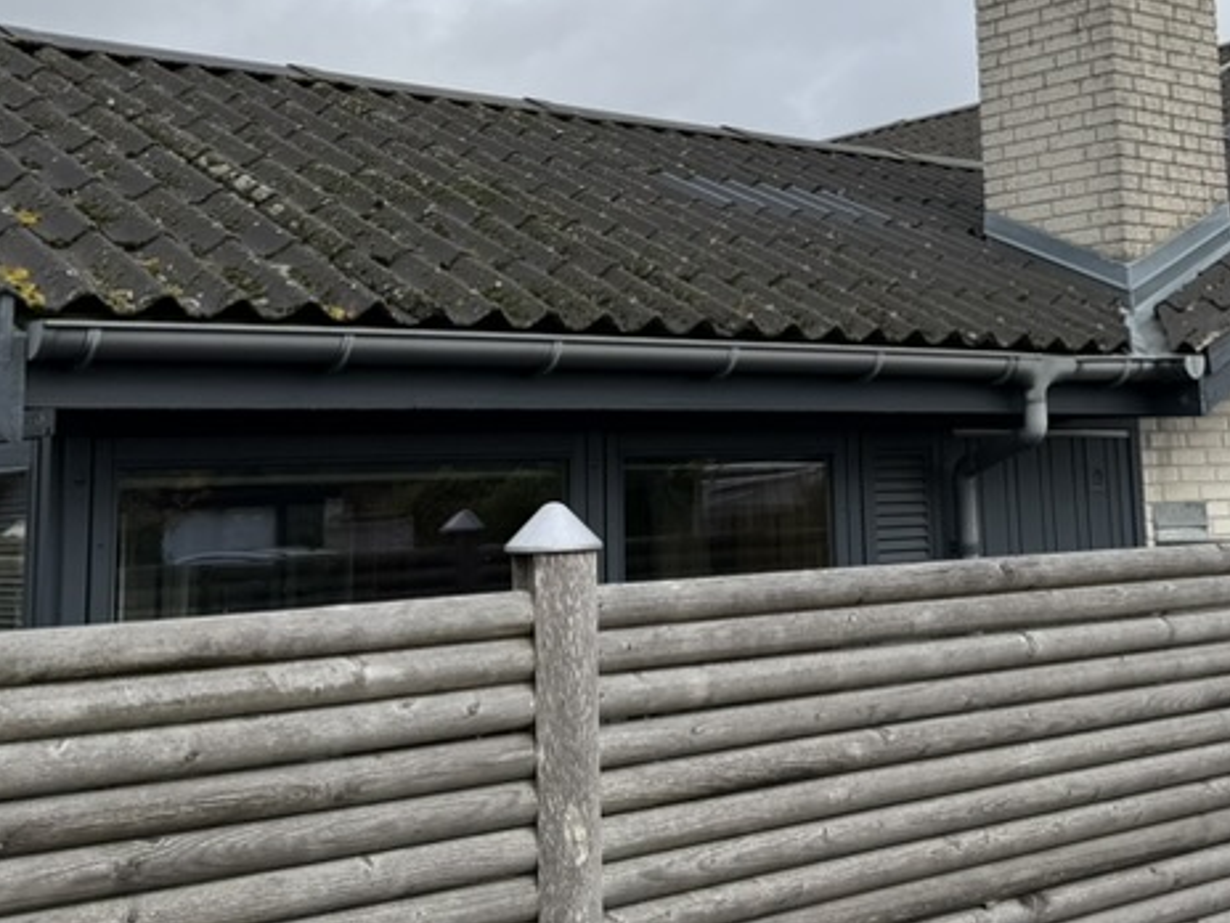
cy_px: 162
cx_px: 816
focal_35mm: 53
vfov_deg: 26.9
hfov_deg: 35.8
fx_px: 1883
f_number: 1.78
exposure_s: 1/2907
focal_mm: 6.76
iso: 80
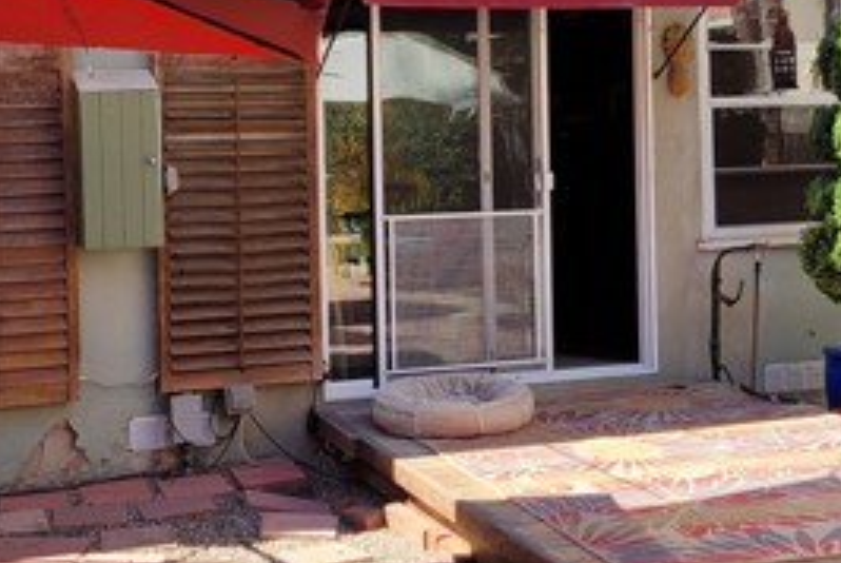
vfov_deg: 20.8
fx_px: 1520
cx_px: 392
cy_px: 155
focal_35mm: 65
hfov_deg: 30.9
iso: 40
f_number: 1.8
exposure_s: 1/752
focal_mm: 5.4
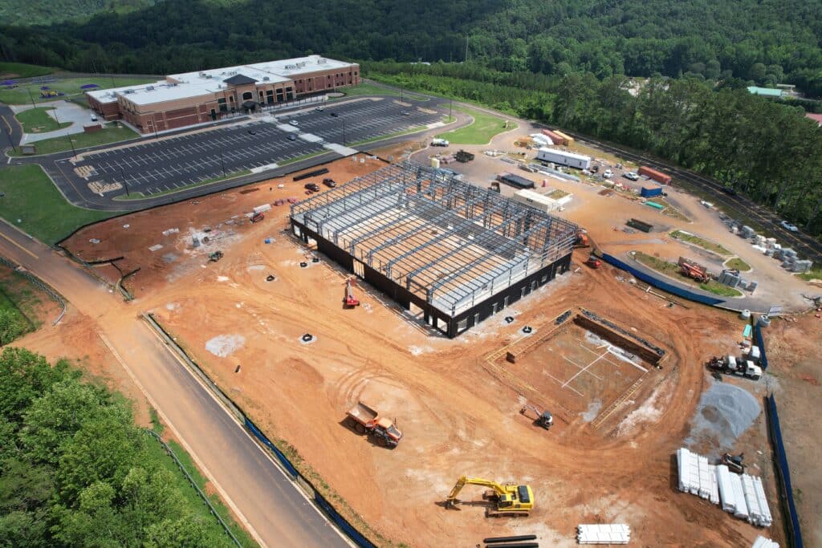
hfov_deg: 78.6
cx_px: 411
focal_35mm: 22
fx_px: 502
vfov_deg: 57.2
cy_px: 274
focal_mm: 8.38
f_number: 2.8
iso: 100
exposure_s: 1/2000
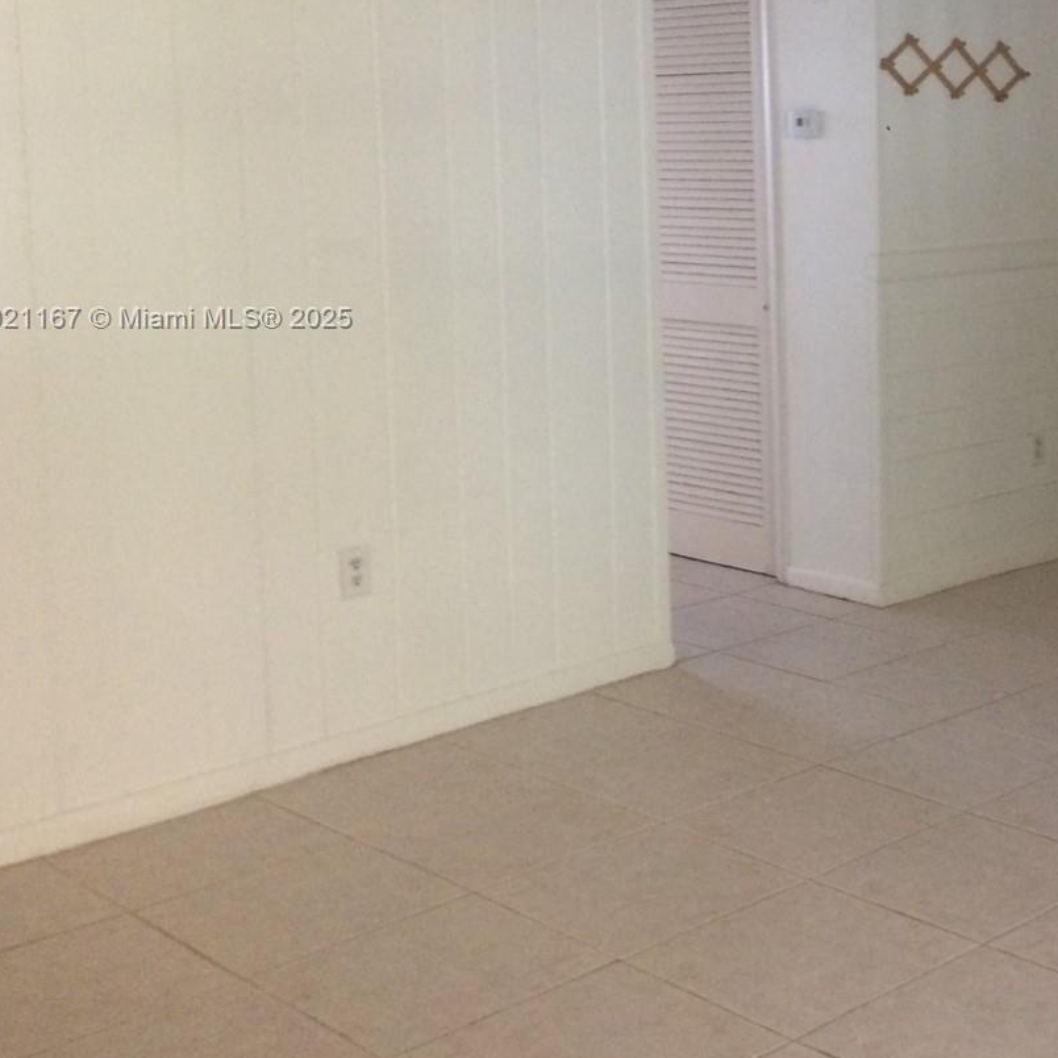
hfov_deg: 31.6
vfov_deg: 33.0
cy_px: 320
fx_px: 1764
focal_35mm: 51
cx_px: 983
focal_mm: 4.15
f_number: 2.2
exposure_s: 1/24
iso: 320
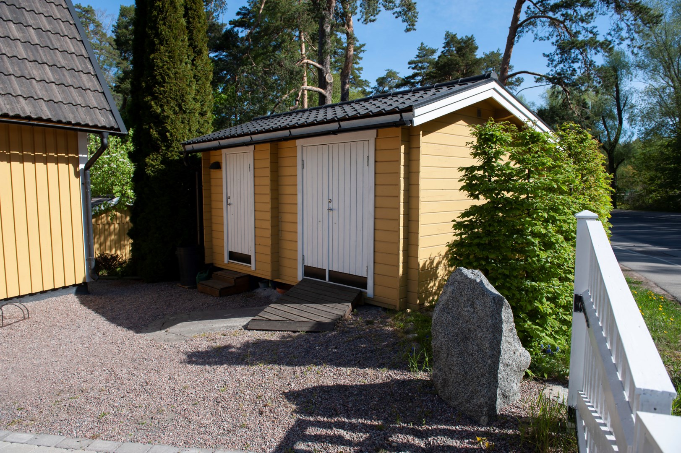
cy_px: 226
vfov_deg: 53.1
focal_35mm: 24
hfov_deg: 73.8
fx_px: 454
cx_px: 340
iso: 200
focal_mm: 24
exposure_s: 1/640
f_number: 5.6
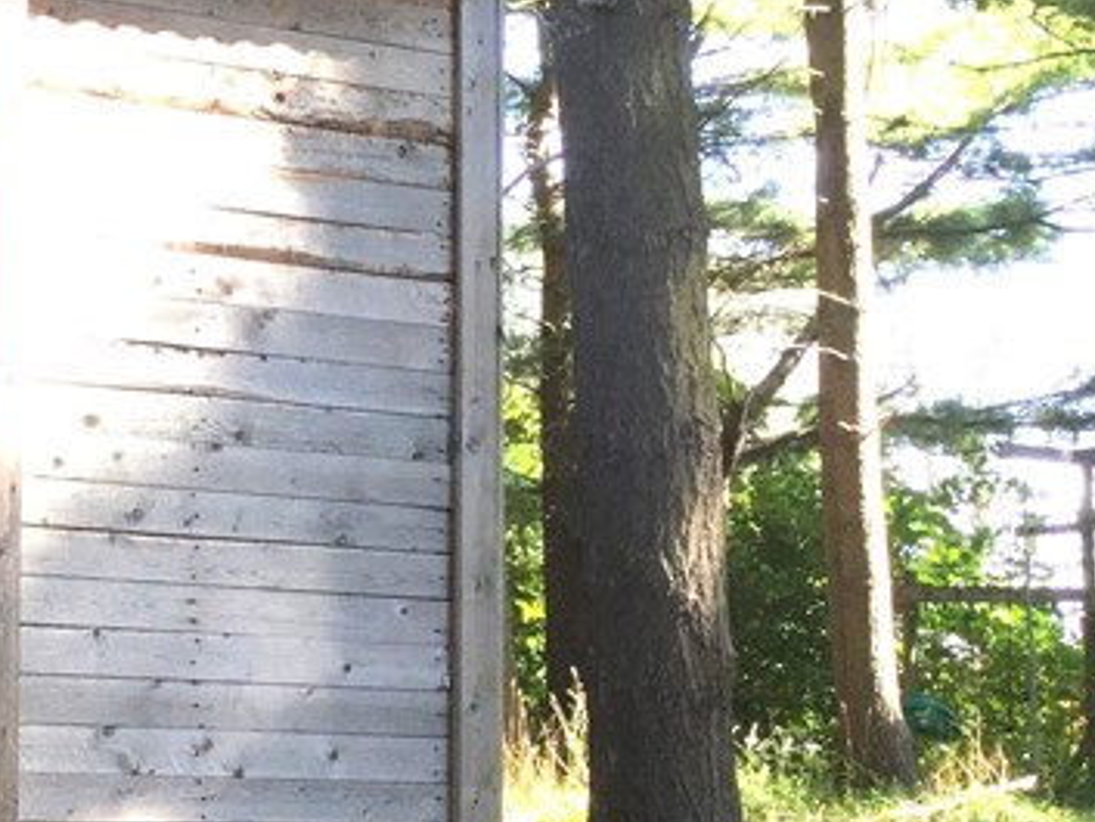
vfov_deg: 16.4
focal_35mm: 90
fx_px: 2848
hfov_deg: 20.0
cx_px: -326
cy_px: 537
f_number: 2.4
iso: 32
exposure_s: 1/120
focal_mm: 3.3
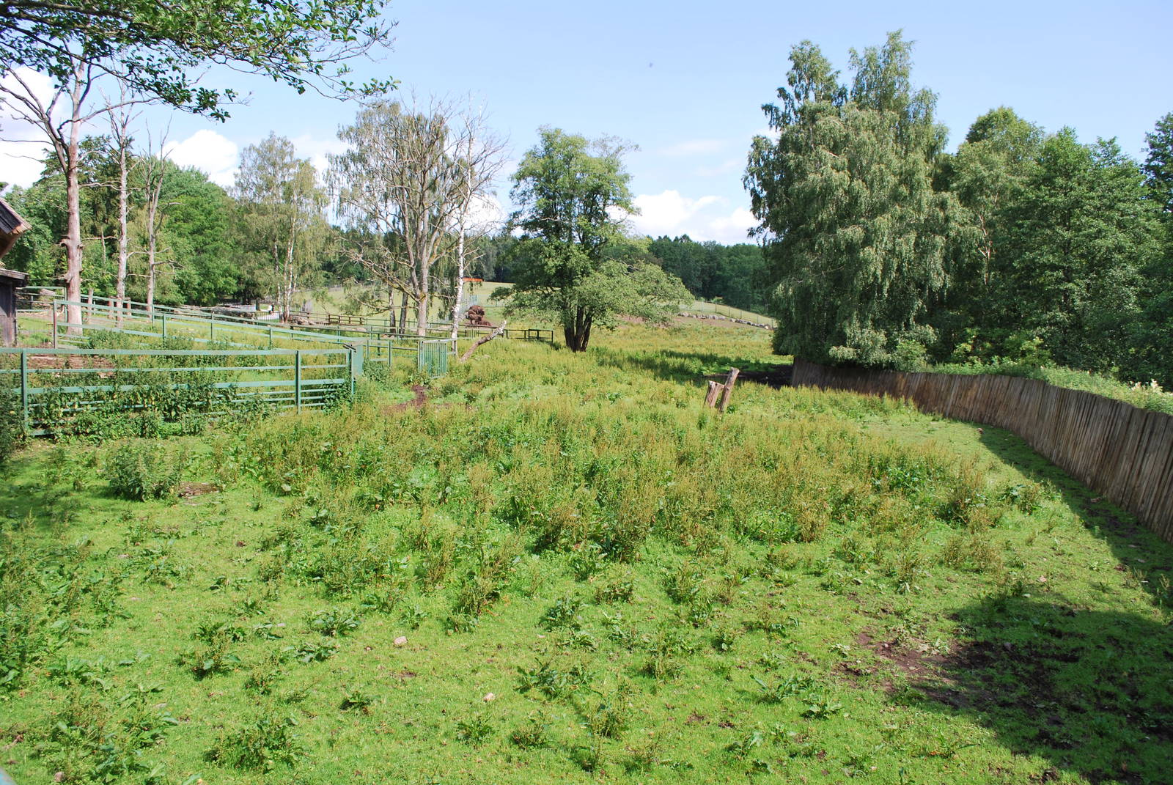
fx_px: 881
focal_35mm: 27
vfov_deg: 48.0
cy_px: 392
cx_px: 586
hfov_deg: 67.3
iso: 100
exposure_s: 1/200
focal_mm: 18
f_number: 7.1
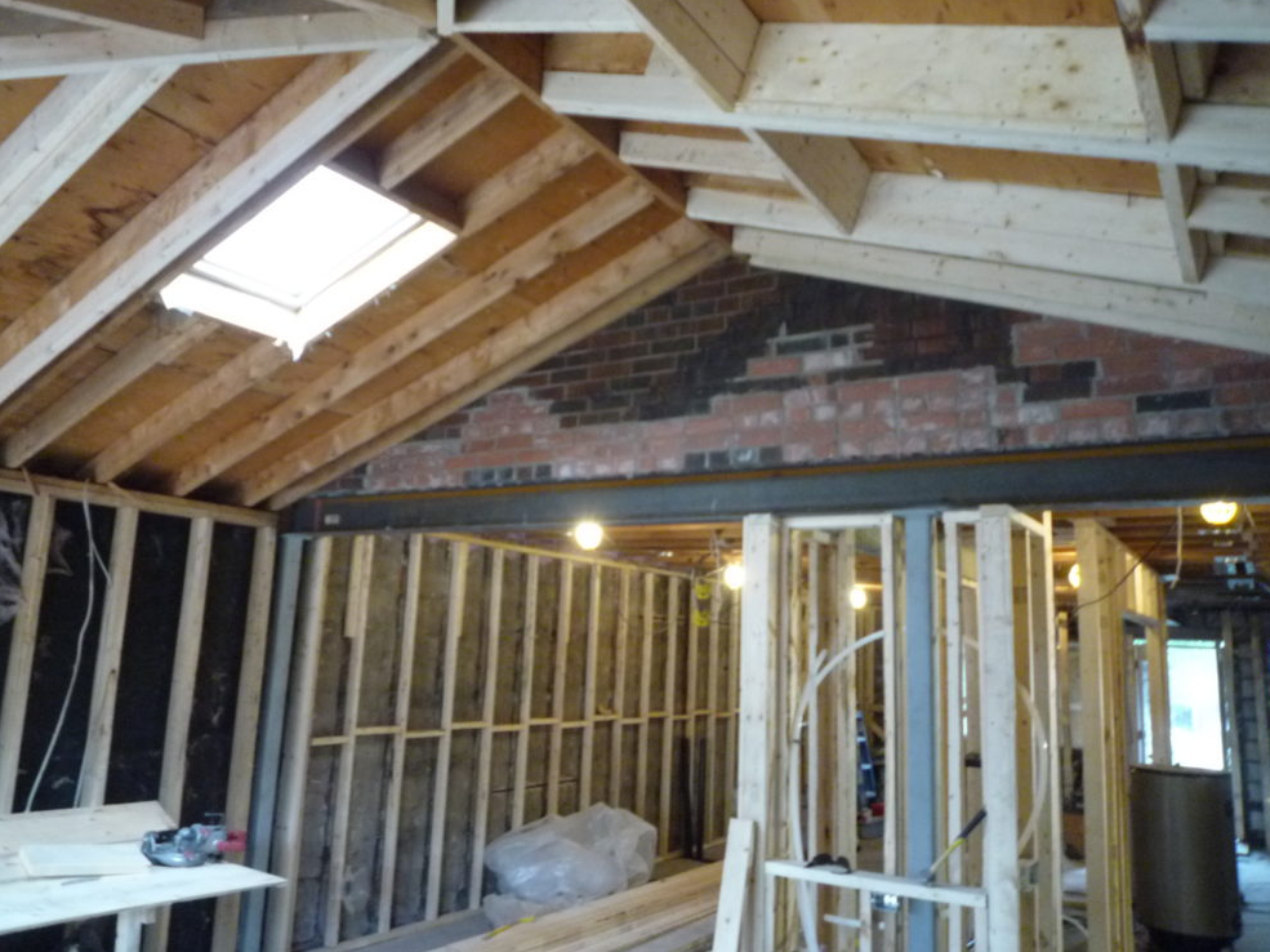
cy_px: 459
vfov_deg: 53.0
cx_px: 618
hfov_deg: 67.3
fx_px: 954
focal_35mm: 26
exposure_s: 1/20
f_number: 2.8
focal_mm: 4.4
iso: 400
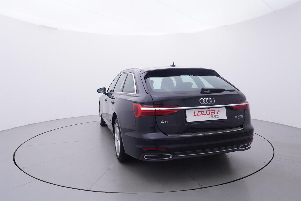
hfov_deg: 70.2
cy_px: 108
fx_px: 214
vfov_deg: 50.3
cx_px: 144
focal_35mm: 26
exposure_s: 1/80
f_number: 5
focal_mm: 15
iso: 200
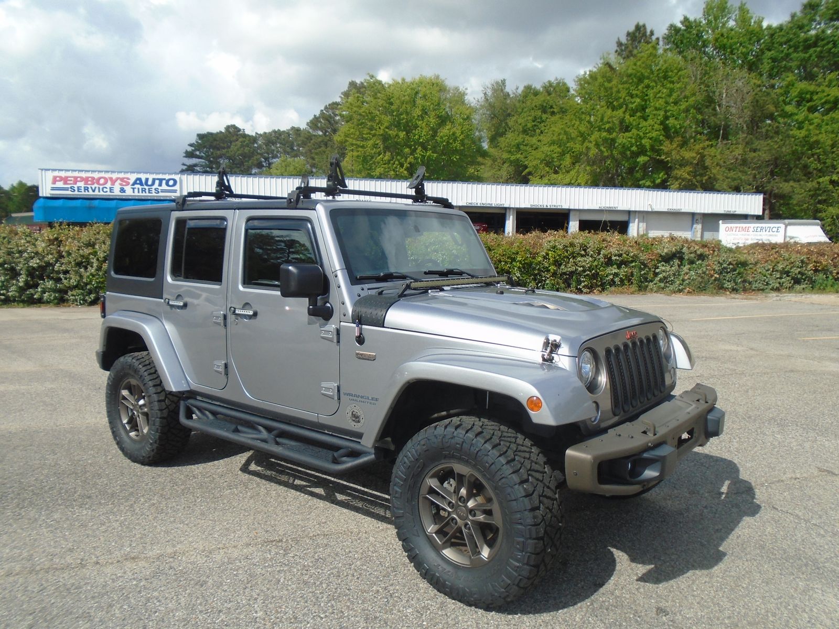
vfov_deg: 53.1
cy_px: 314
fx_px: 630
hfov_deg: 67.3
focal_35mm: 26
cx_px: 420
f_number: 8
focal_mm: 4.6
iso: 100
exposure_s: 1/250
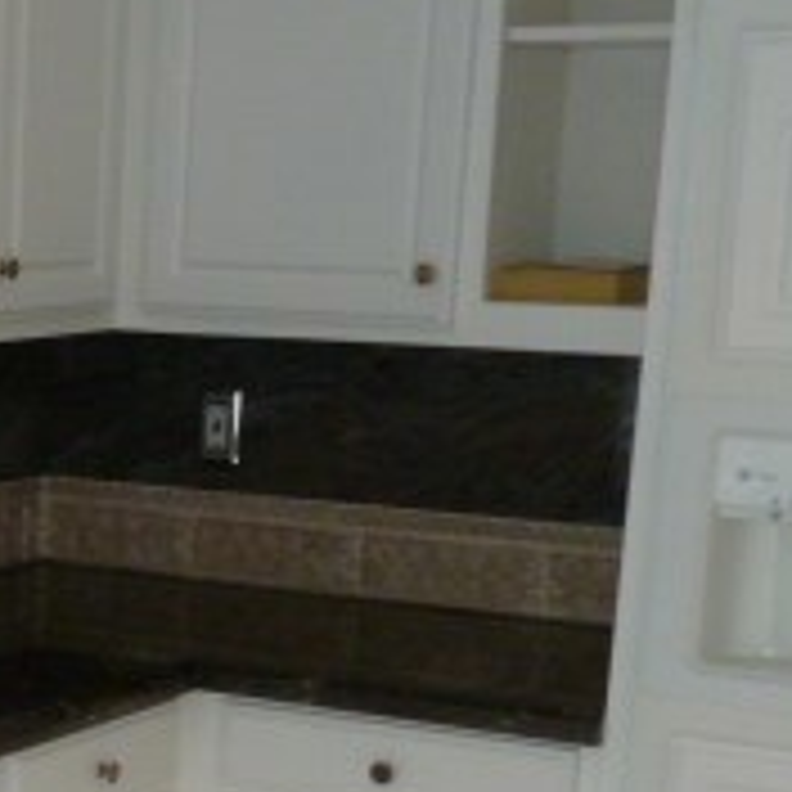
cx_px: -446
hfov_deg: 17.2
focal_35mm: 90
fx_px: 2330
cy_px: 778
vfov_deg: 18.8
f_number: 3.3
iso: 250
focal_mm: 5
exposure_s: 1/30
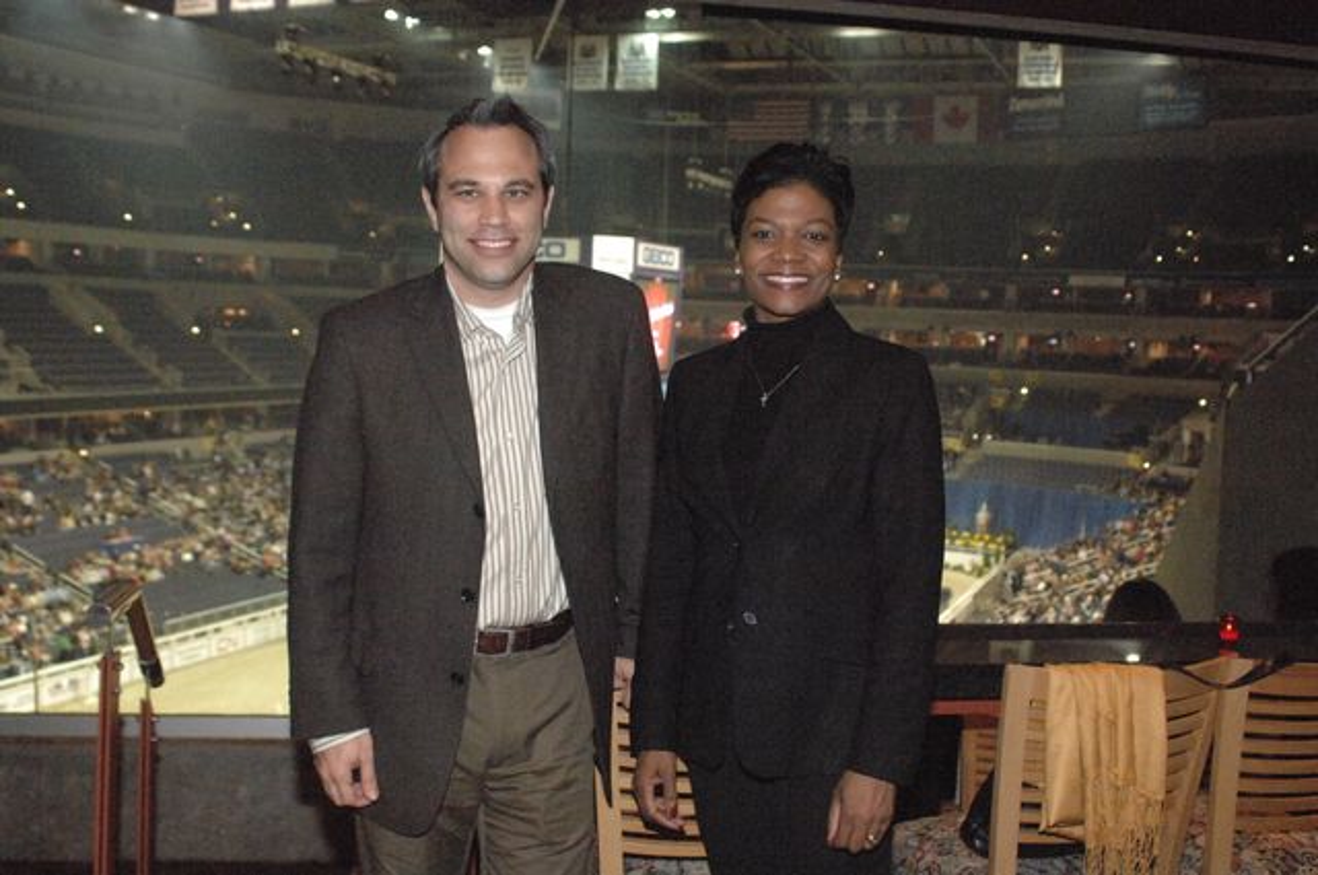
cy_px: 438
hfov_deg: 46.5
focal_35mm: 42
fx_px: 1536
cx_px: 659
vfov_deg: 31.8
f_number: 4.5
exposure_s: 1/160
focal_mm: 28
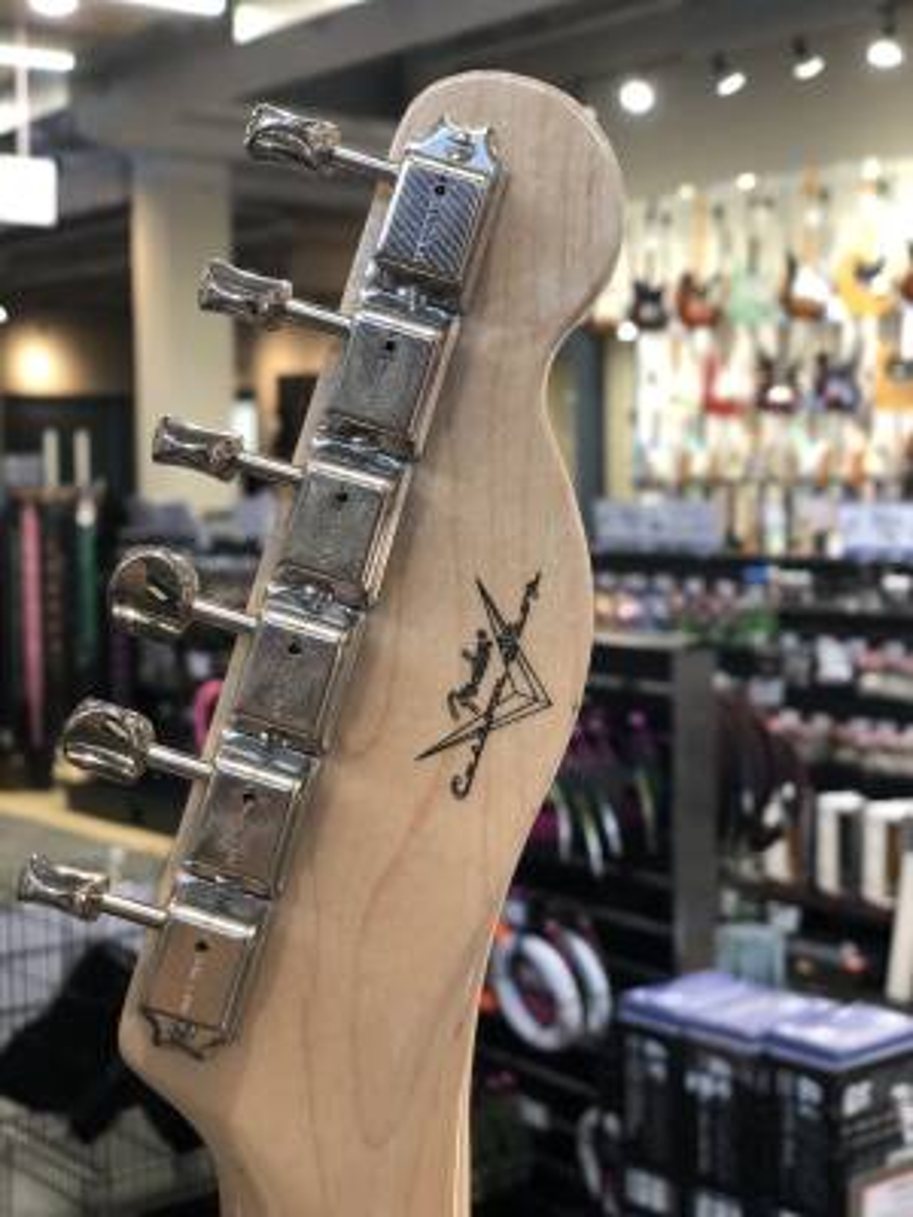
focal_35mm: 52
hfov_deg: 28.0
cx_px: 456
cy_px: 608
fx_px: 1829
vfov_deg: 36.8
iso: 100
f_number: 2.4
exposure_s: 1/30
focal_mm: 6
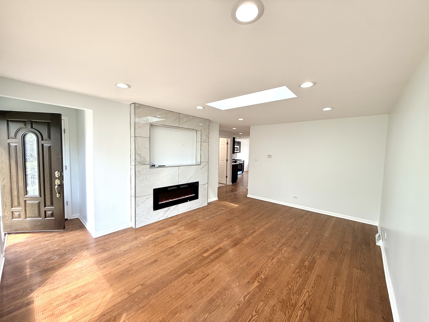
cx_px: 214
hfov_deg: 102.1
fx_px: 174
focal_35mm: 14
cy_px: 161
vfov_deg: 85.7
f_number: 2.2
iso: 64
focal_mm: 2.22
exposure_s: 1/165
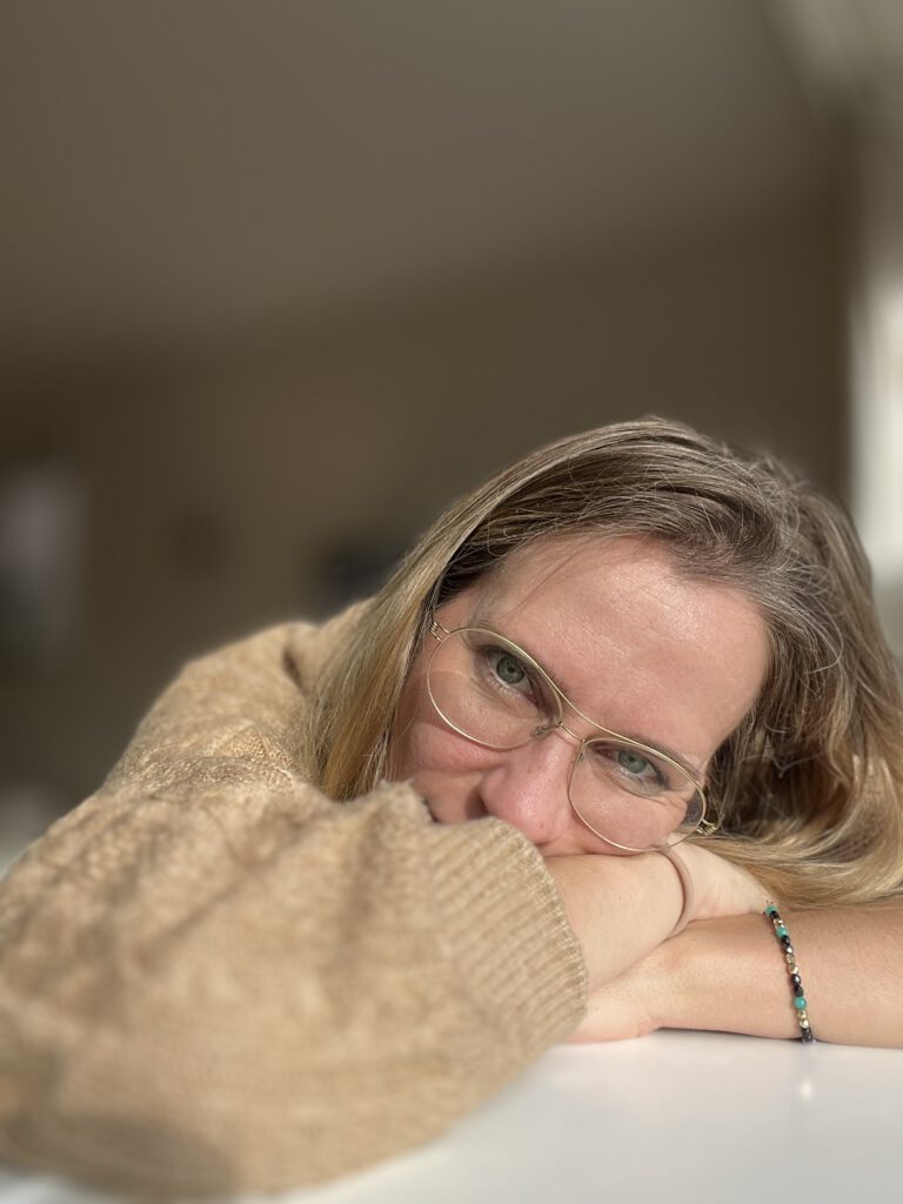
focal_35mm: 30
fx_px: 1043
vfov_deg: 60.0
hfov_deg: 46.8
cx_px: 452
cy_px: 602
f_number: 2.2
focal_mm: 2.71
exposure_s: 1/546
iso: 32
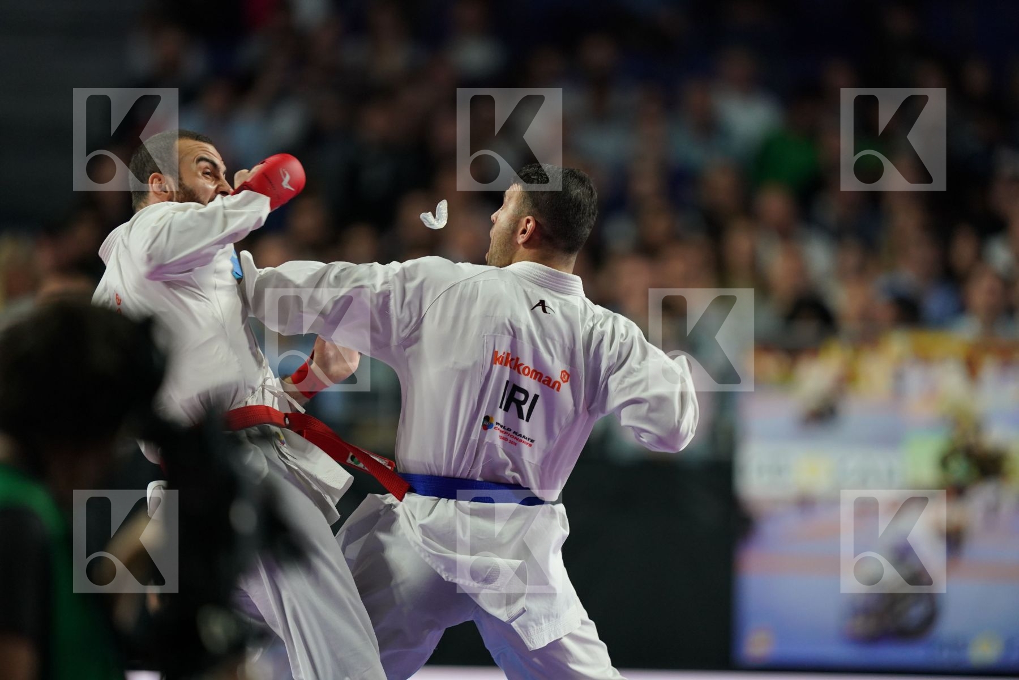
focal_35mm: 400
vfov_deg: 3.4
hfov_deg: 5.2
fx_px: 11321
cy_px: 340
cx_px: 510
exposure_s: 1/1000
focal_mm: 400
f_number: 2.8
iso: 2000
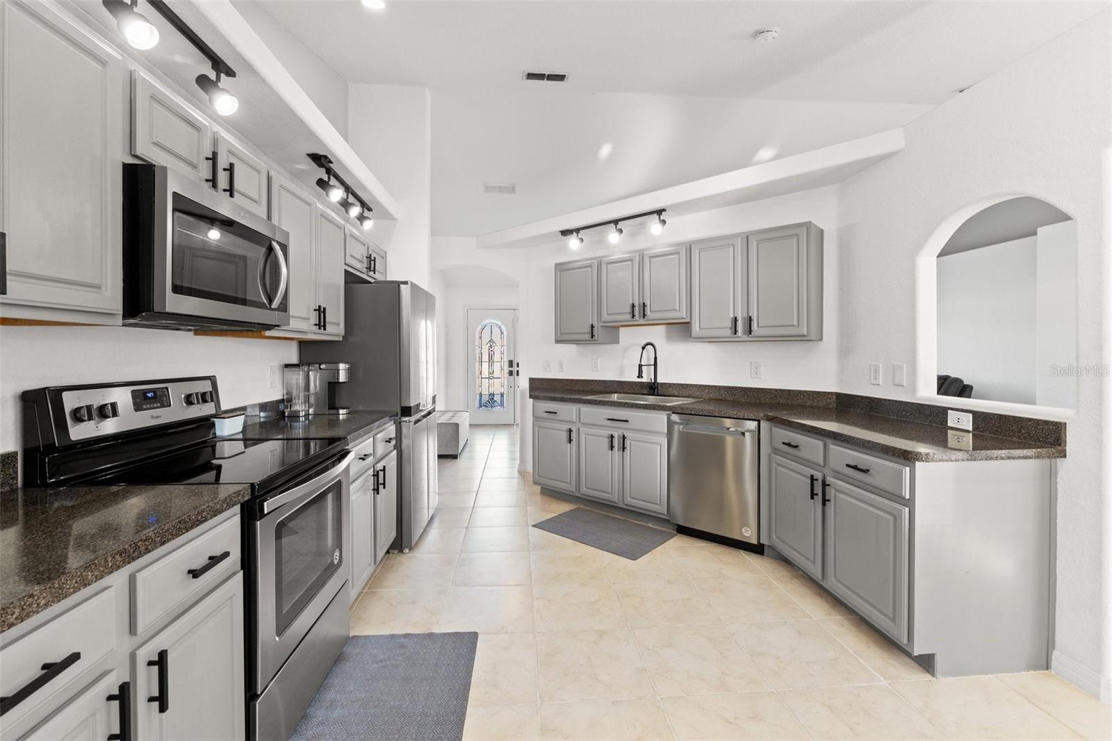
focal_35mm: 16
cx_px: 556
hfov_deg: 97.6
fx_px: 486
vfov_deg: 74.6
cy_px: 370
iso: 400
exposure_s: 1/8
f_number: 7.1
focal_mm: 10.5
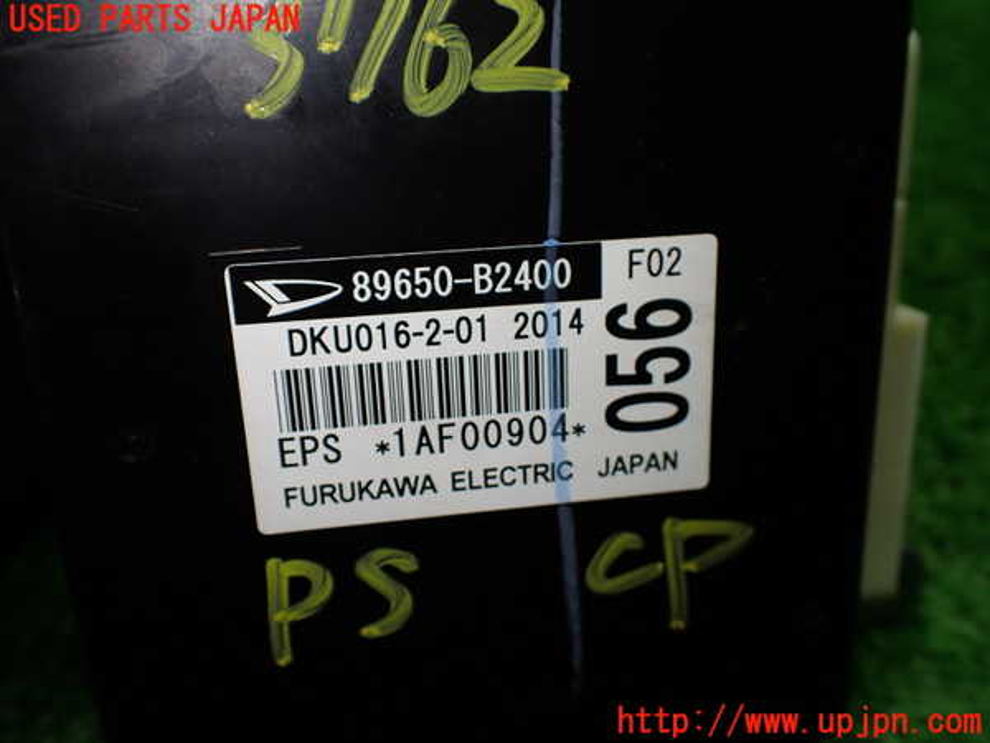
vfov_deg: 46.8
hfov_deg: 60.0
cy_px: 372
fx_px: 858
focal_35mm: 30
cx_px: 495
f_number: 2.3
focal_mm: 5.4
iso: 100
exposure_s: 1/125
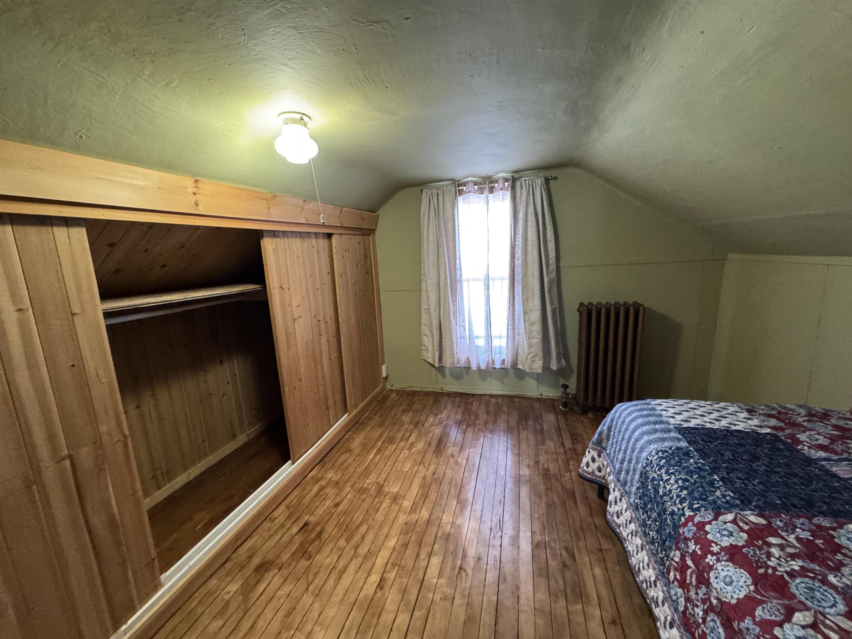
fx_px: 345
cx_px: 426
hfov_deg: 102.1
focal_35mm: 14
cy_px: 320
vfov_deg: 85.7
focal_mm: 2.22
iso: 640
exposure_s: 1/60
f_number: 2.2
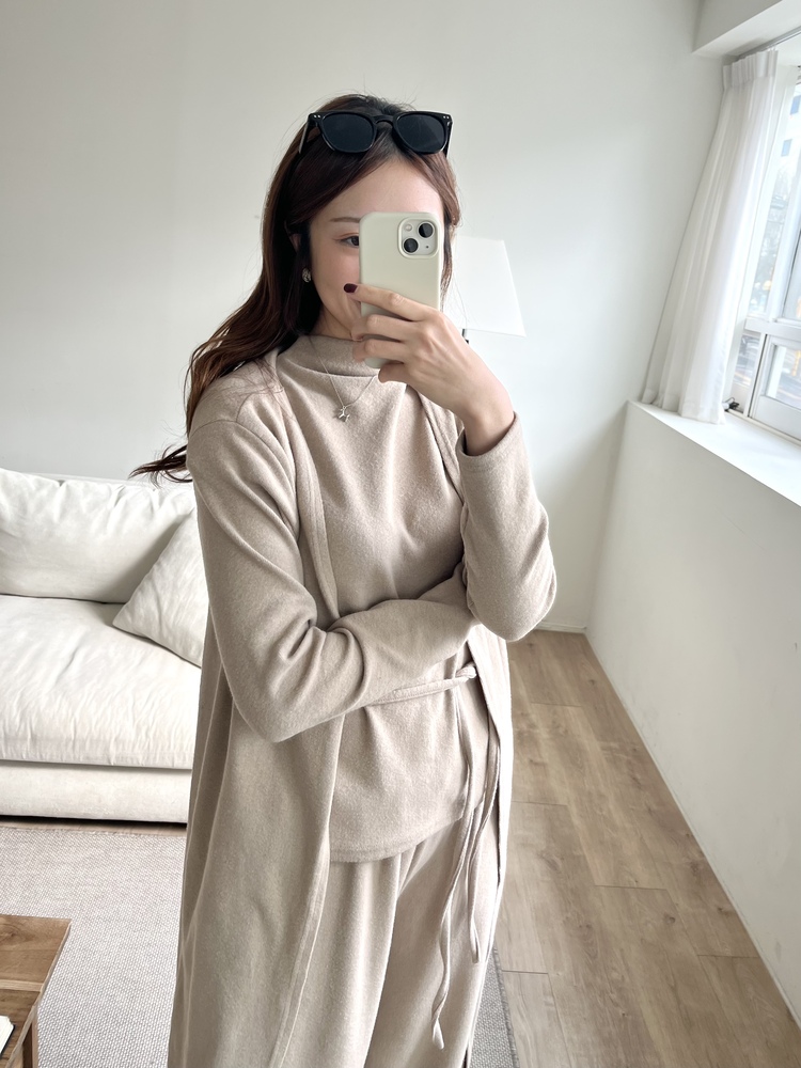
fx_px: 802
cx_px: 400
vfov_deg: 67.3
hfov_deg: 53.1
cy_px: 534
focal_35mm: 26
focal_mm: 5.1
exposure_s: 1/122
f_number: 1.6
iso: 40
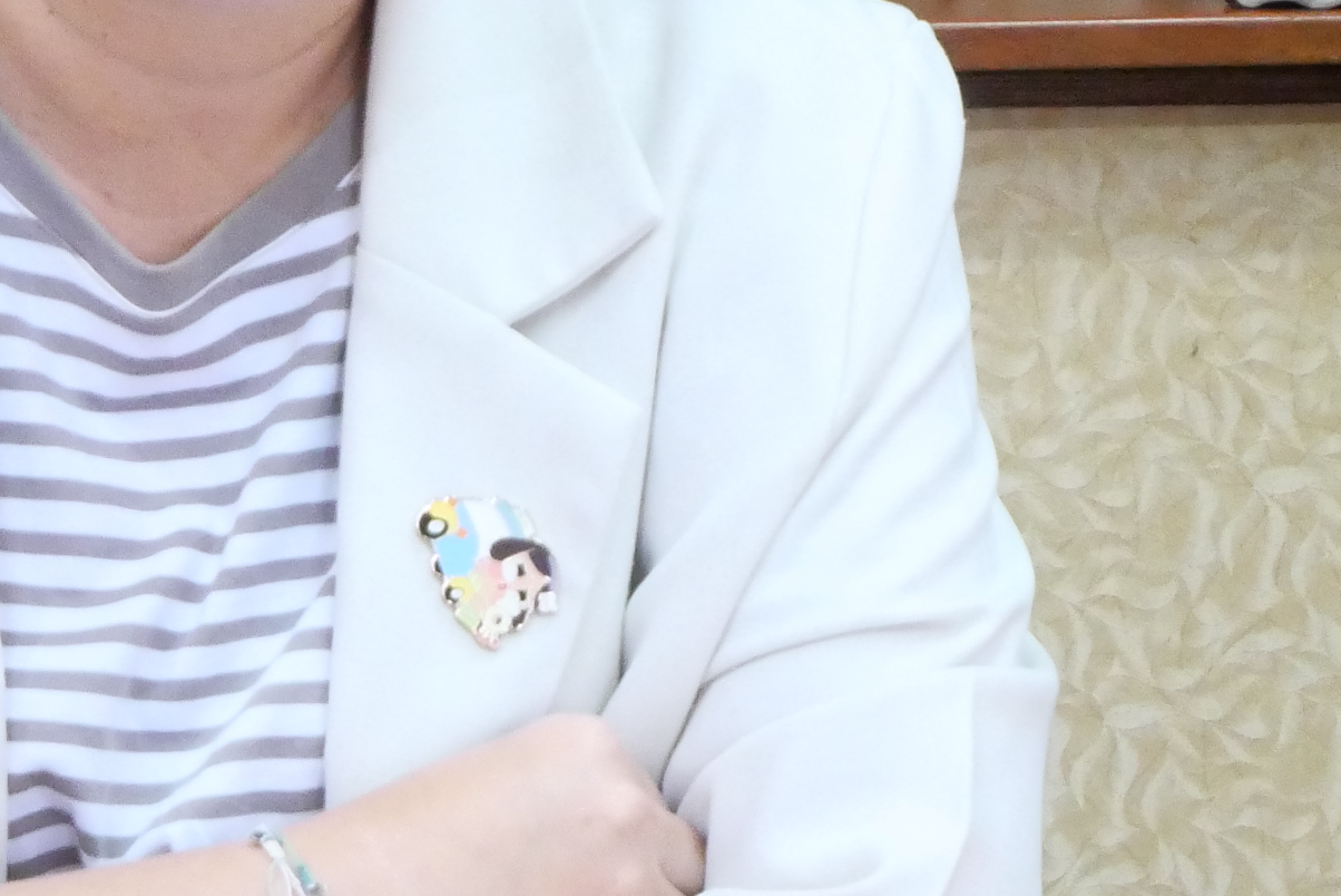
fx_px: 12410
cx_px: 112
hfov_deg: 6.2
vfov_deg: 4.1
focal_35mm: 333
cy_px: 94
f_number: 5.6
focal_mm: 52
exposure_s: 1/30
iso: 3200
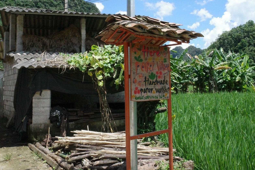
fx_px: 241
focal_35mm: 34
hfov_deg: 55.5
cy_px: 71
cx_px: 148
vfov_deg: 38.8
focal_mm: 18.3
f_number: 16
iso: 6400
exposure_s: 1/1600
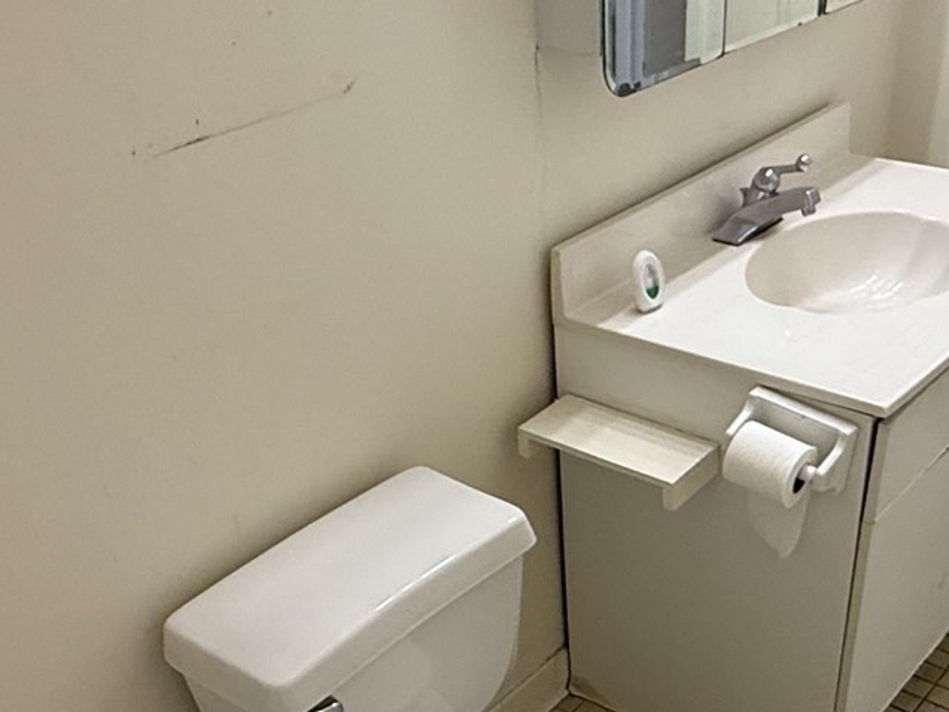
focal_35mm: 45
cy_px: 608
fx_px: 1234
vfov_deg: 31.1
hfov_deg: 41.9
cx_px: 571
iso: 250
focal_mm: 2.22
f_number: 2.2
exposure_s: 1/120
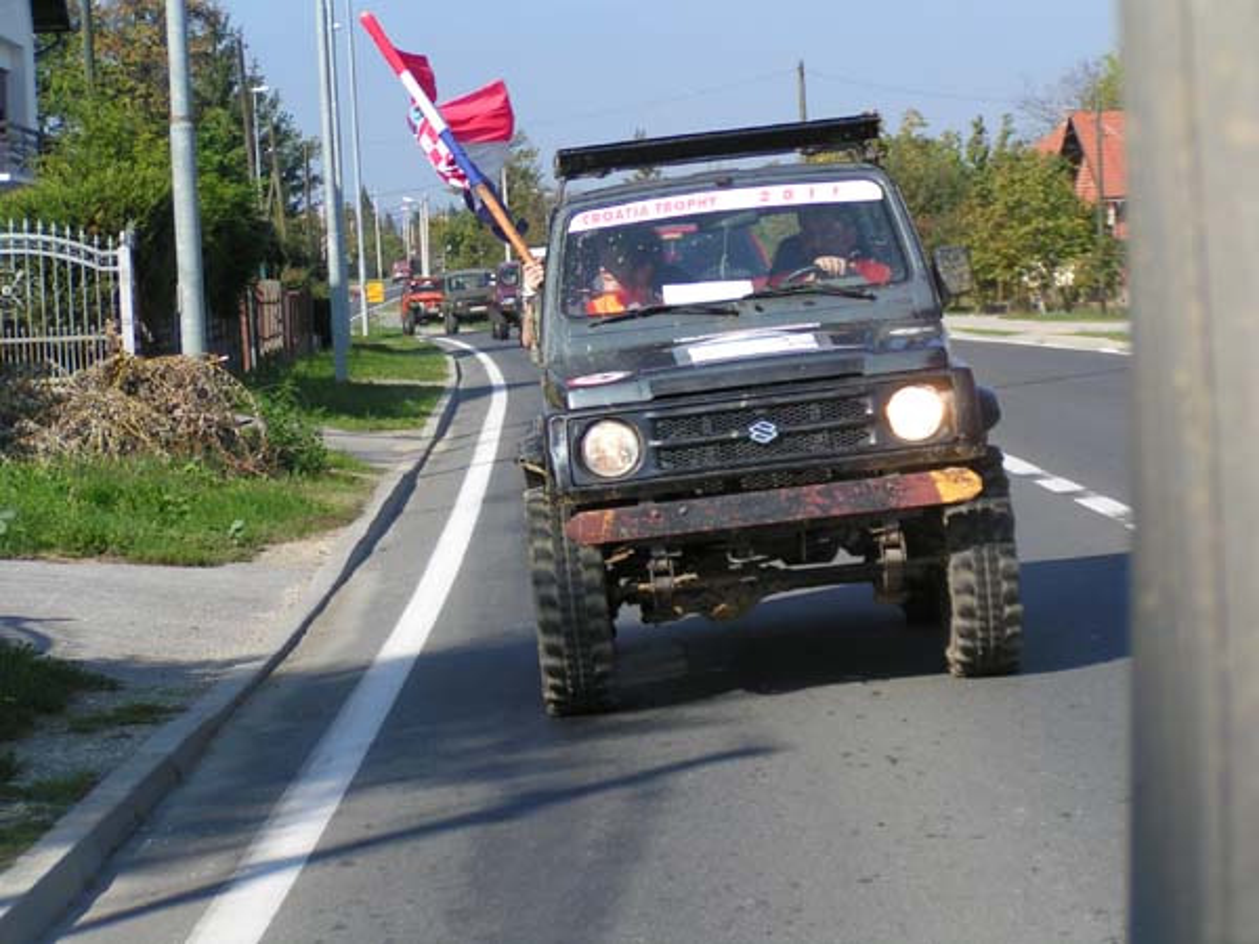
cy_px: 472
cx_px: 630
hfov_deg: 16.6
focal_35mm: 119
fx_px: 4328
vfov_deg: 12.5
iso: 50
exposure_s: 1/800
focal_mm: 18.2
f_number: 3.5
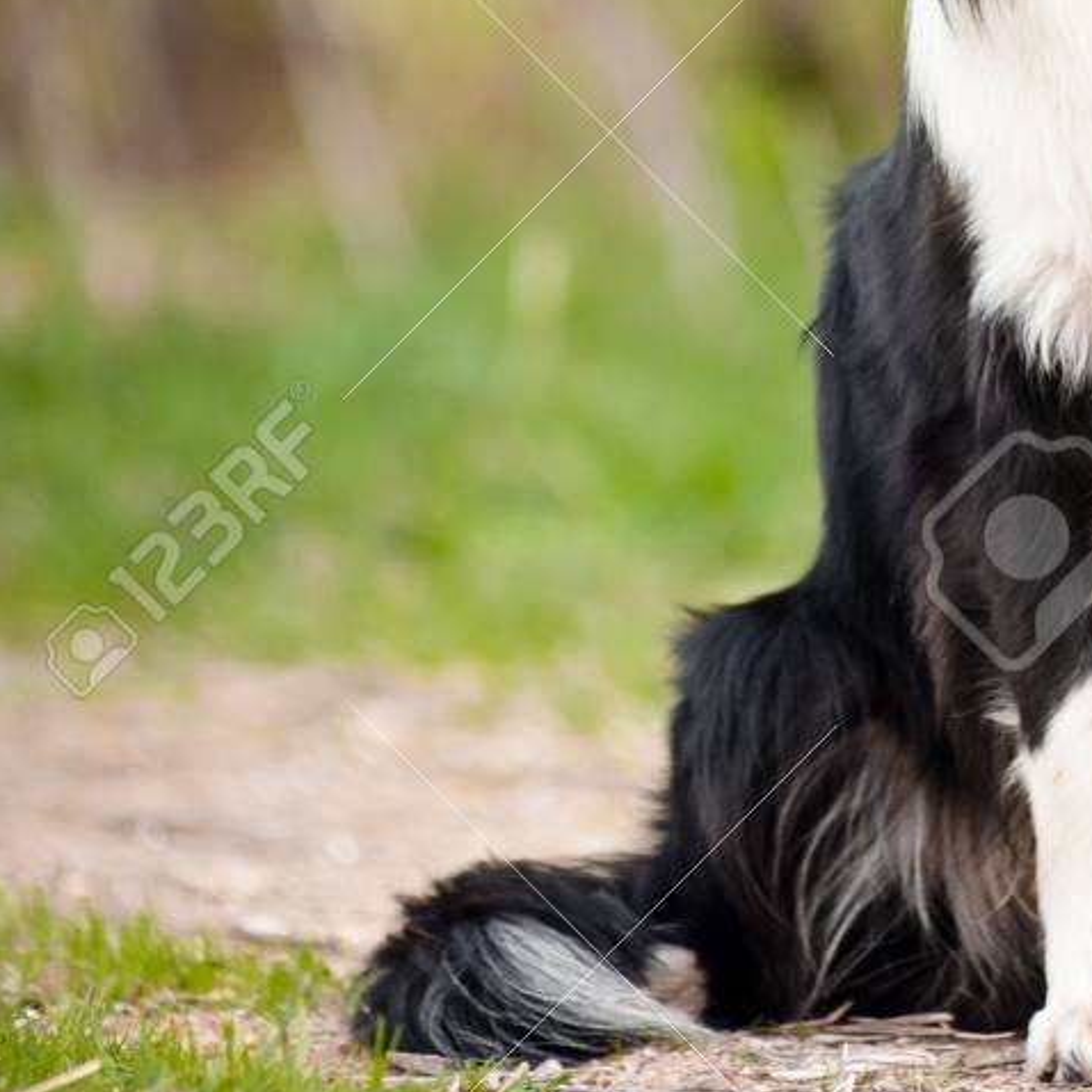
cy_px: 114
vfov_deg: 3.8
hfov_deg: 3.8
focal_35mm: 462
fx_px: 16489
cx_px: 945
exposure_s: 1/500
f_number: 4
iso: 250
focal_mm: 200
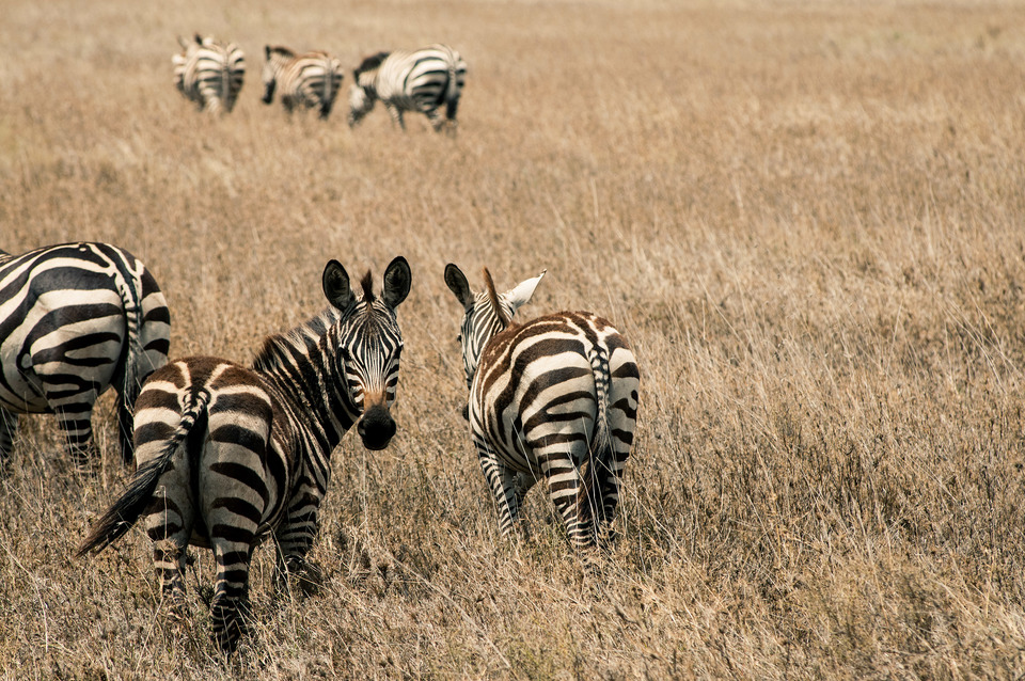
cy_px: 340
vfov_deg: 4.6
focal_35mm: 300
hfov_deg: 6.9
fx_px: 8533
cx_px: 512
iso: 200
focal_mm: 200
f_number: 7.1
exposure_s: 1/640
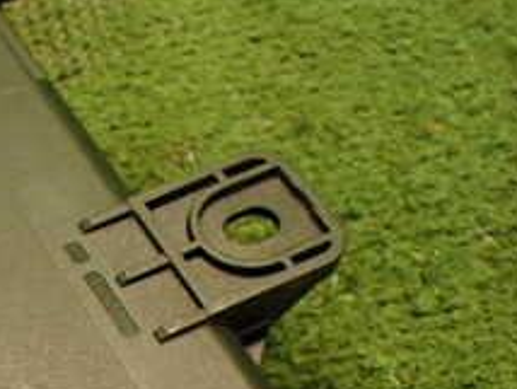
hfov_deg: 20.9
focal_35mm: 84
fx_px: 1256
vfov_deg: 17.1
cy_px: 425
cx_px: -174
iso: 320
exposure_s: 1/30
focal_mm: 5.4
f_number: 2.3
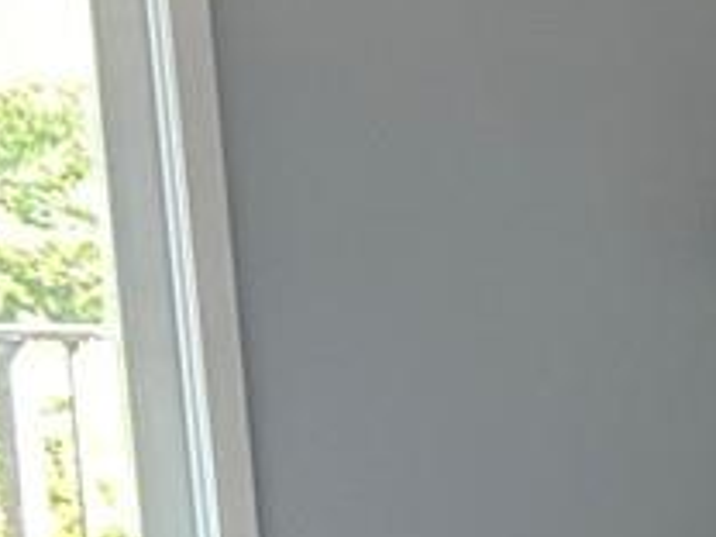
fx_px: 4137
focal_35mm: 200
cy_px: 809
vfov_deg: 7.3
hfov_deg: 8.0
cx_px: 2403
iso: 100
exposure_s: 1/60
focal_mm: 5.7
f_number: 1.5
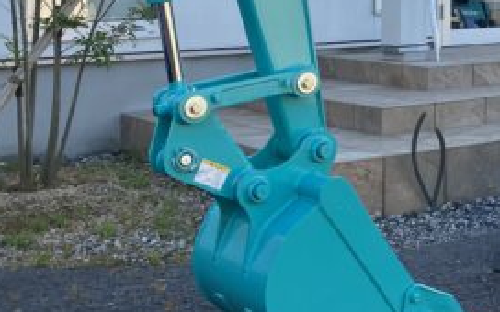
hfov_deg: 22.9
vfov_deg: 15.2
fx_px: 1104
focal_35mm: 81
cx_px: 636
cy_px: -116
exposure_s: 1/702
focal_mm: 4.25
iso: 32
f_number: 1.8
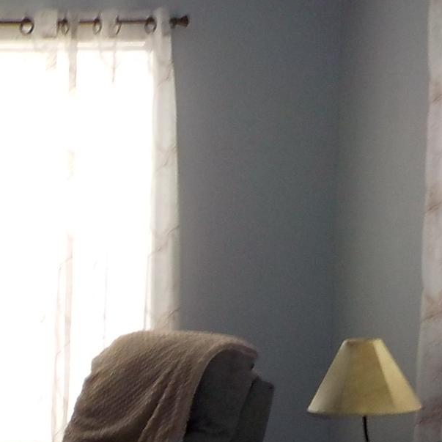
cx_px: -142
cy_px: 358
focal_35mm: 90
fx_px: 1300
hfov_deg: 18.0
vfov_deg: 19.1
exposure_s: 1/30
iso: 180
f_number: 3.3
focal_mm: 4.1
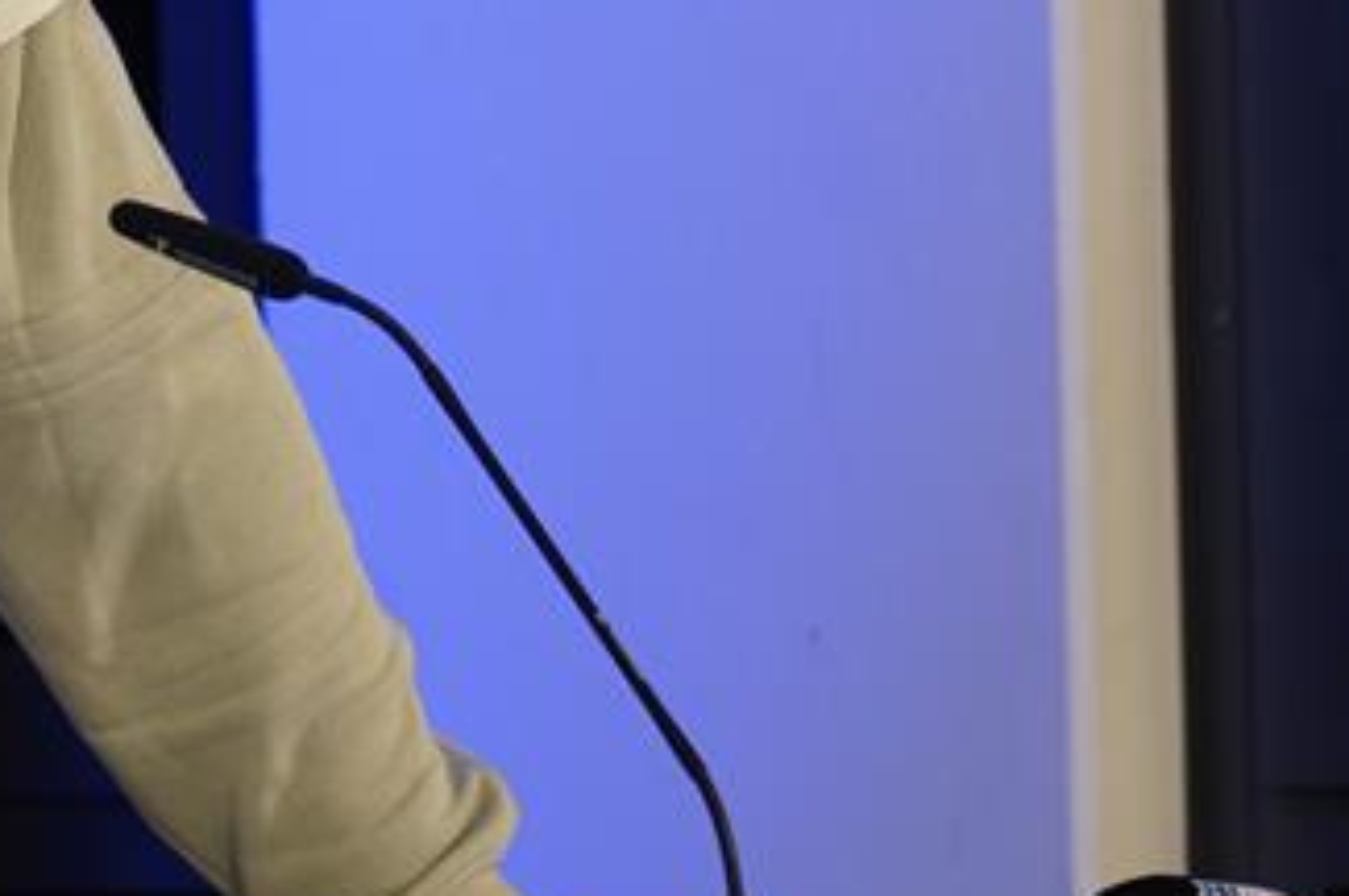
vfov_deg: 2.5
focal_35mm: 543
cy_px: -290
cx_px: -457
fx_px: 20316
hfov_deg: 3.8
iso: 100
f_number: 4
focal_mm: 105
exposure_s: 1/30
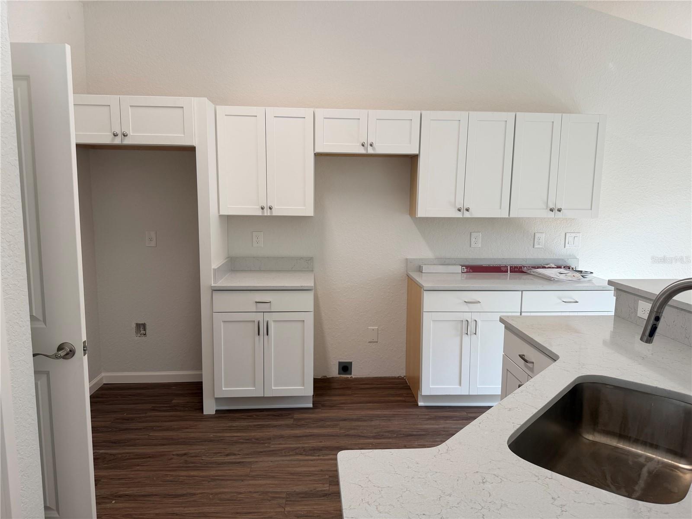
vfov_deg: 56.8
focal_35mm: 24
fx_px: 480
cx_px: 346
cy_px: 260
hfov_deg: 71.6
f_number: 1.78
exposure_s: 1/120
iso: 64
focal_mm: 6.76
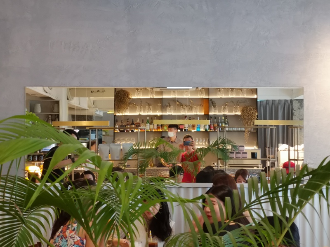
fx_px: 858
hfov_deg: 21.8
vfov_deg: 16.4
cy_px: 124
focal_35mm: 90
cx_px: 165
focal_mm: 7.48
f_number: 2.4
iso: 250
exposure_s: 1/30
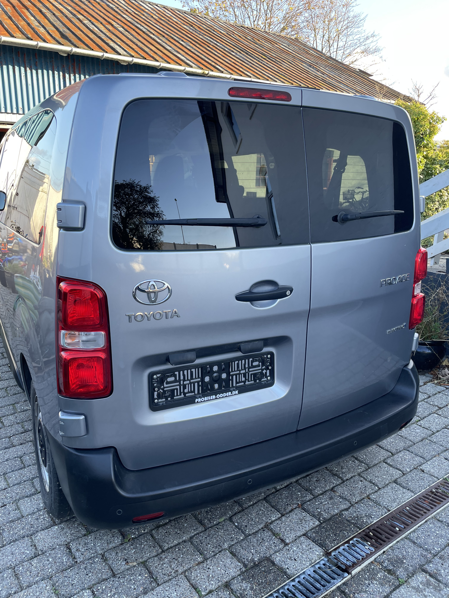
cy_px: 299
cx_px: 224
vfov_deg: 67.3
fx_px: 450
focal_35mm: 26
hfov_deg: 53.1
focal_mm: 4.2
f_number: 1.6
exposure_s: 1/154
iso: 32
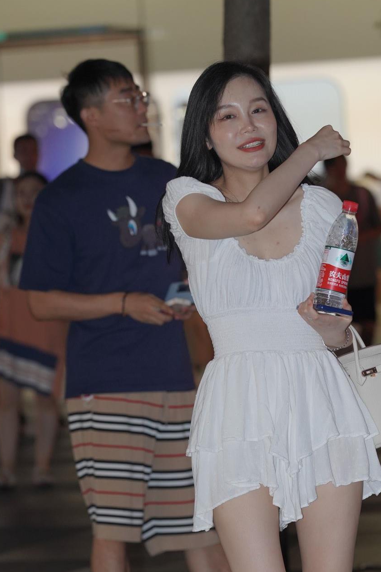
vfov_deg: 7.8
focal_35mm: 265
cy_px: 461
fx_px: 4208
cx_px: 304
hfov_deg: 5.2
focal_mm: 135
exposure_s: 1/200
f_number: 4.5
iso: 640
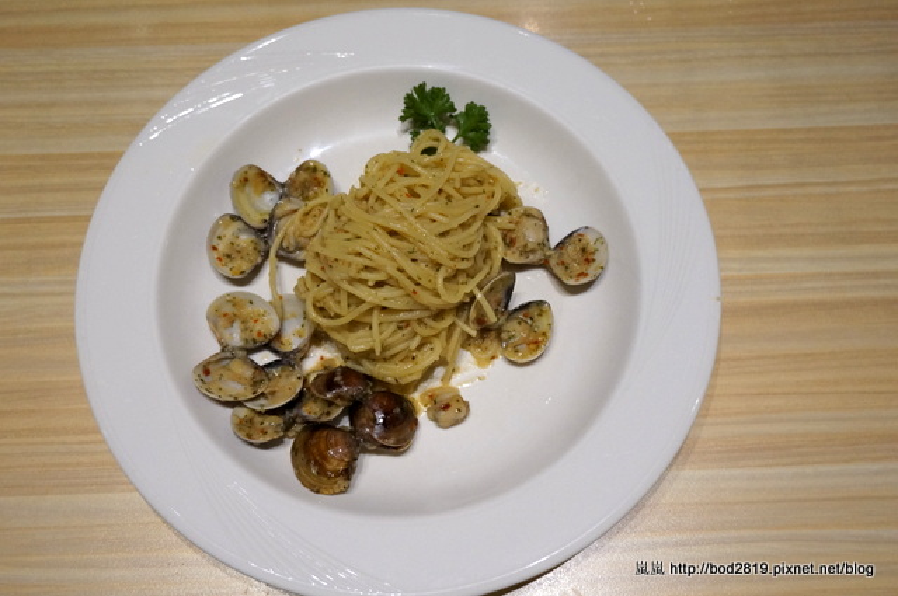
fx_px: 859
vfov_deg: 38.3
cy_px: 298
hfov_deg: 55.2
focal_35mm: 34
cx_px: 449
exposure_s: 1/60
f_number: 4
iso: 1600
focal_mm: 23
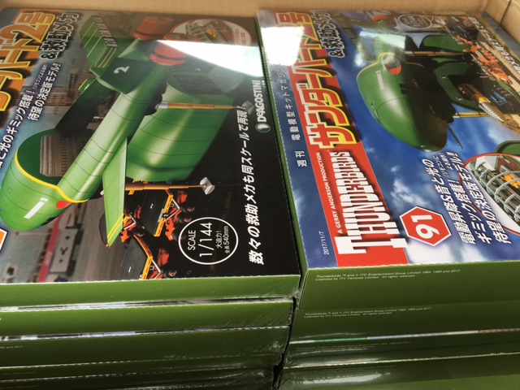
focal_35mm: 29
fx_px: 436
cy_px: 195
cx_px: 260
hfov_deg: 61.7
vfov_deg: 48.2
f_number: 2.2
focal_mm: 4.15
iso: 40
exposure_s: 1/120
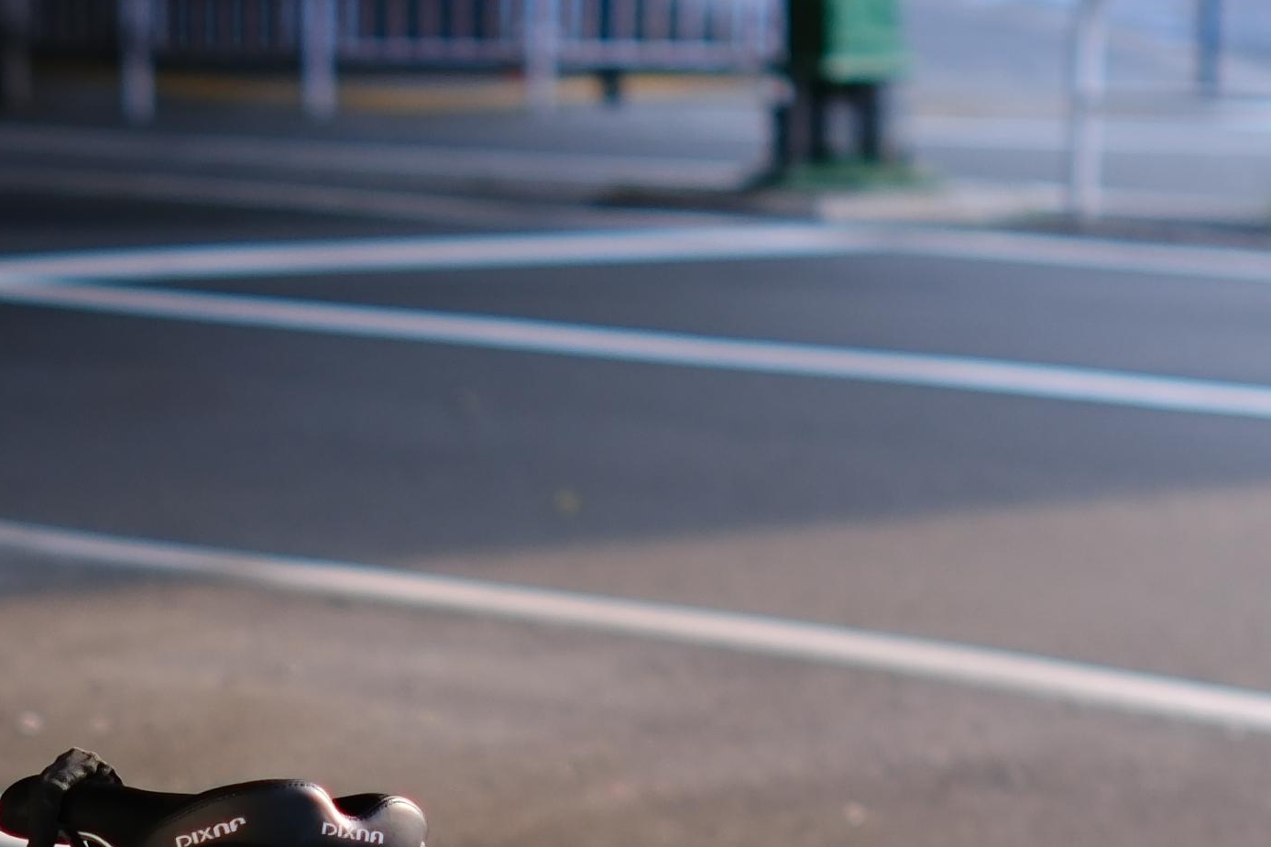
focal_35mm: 225
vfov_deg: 6.0
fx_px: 7941
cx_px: -239
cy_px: 1590
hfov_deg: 9.0
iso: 160
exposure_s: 1/400
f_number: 1.8
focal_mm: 33
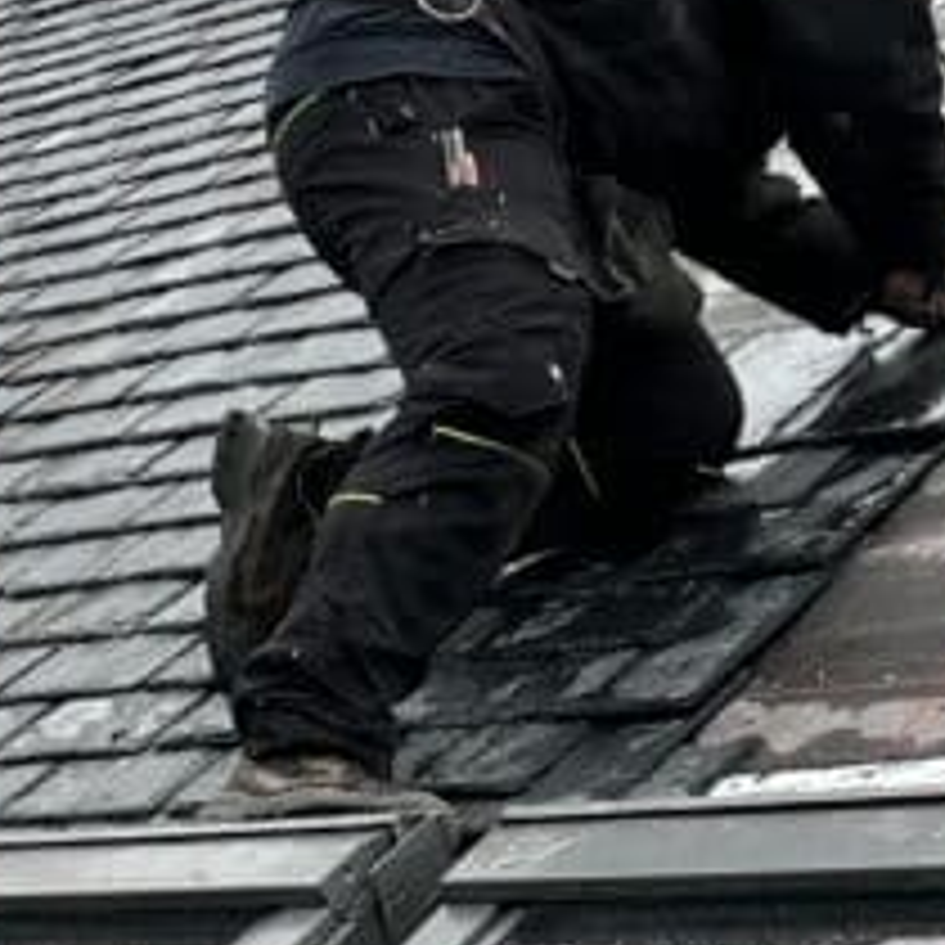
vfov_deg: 15.0
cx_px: 220
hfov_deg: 15.5
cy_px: 1156
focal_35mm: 112
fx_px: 3459
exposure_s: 1/687
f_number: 1.5
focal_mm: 5.7
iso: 50
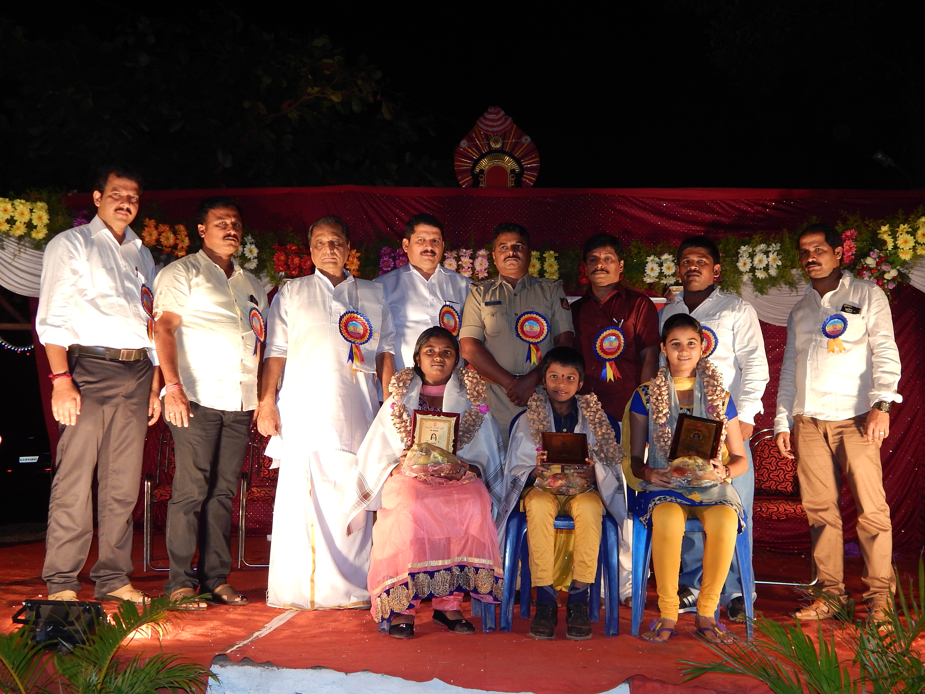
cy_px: 347
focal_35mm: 38
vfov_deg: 37.7
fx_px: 1015
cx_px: 462
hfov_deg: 49.0
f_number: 3.4
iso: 180
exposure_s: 1/50
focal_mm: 6.8
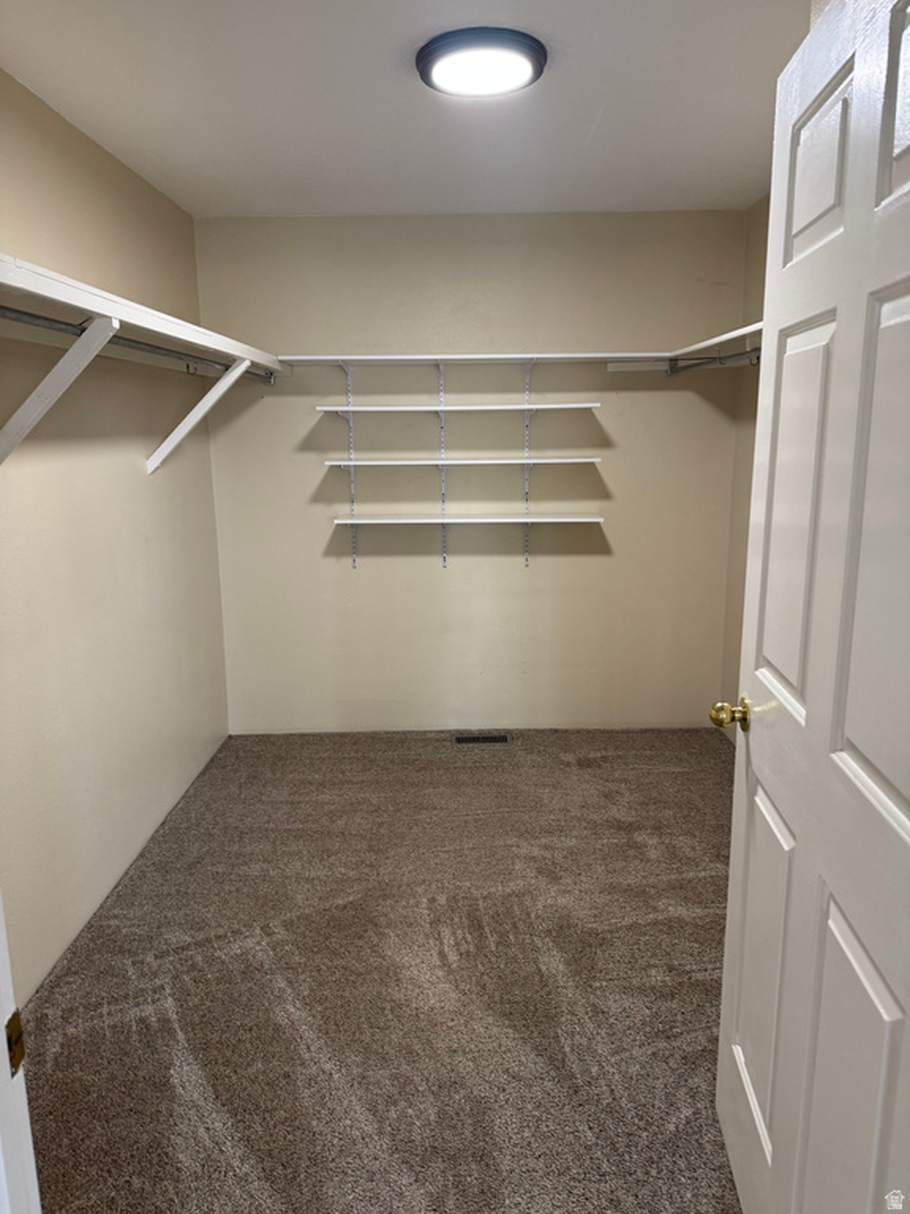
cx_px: 455
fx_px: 841
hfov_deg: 56.8
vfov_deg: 71.6
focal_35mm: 24
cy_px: 607
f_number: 1.78
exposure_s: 1/60
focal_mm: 6.76
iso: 160
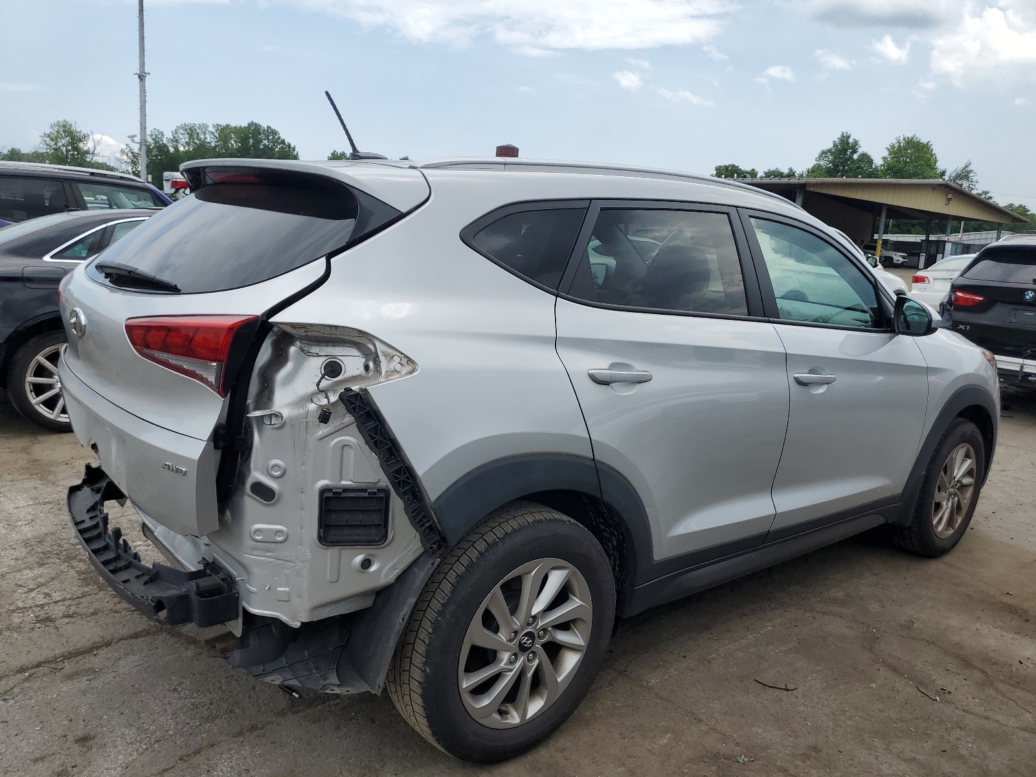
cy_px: 388
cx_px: 518
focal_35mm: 26
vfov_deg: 53.1
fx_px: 778
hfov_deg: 67.3
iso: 50
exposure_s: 1/2500
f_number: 1.5
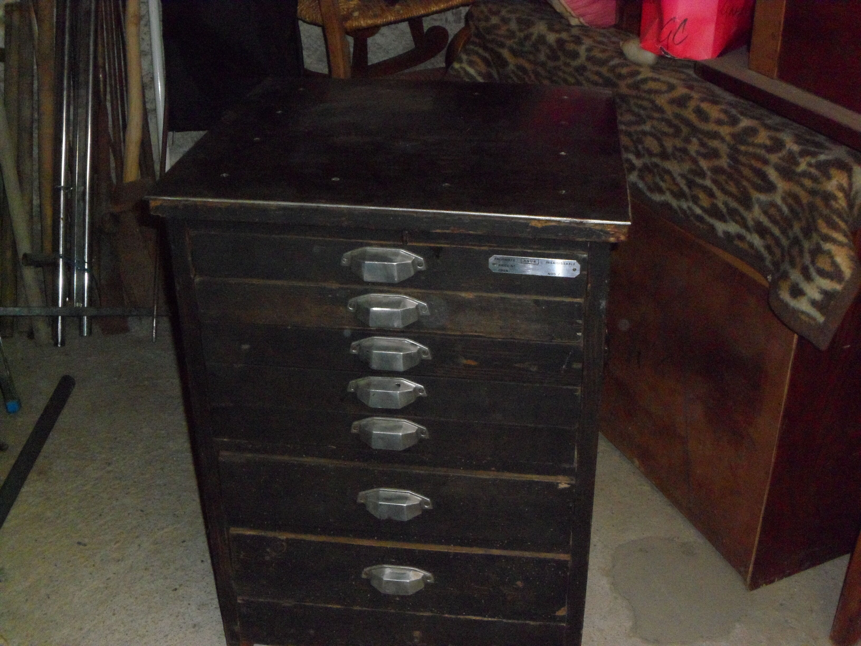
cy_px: 323
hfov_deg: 42.9
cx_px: 430
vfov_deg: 32.9
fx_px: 1094
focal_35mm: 44
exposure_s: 1/15
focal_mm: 7.8
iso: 640
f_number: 11.3
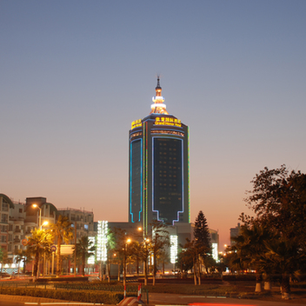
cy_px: 146
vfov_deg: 27.4
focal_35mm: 63
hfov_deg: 27.4
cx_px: 159
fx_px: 627
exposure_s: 1.6
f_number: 4.2
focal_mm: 31
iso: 100
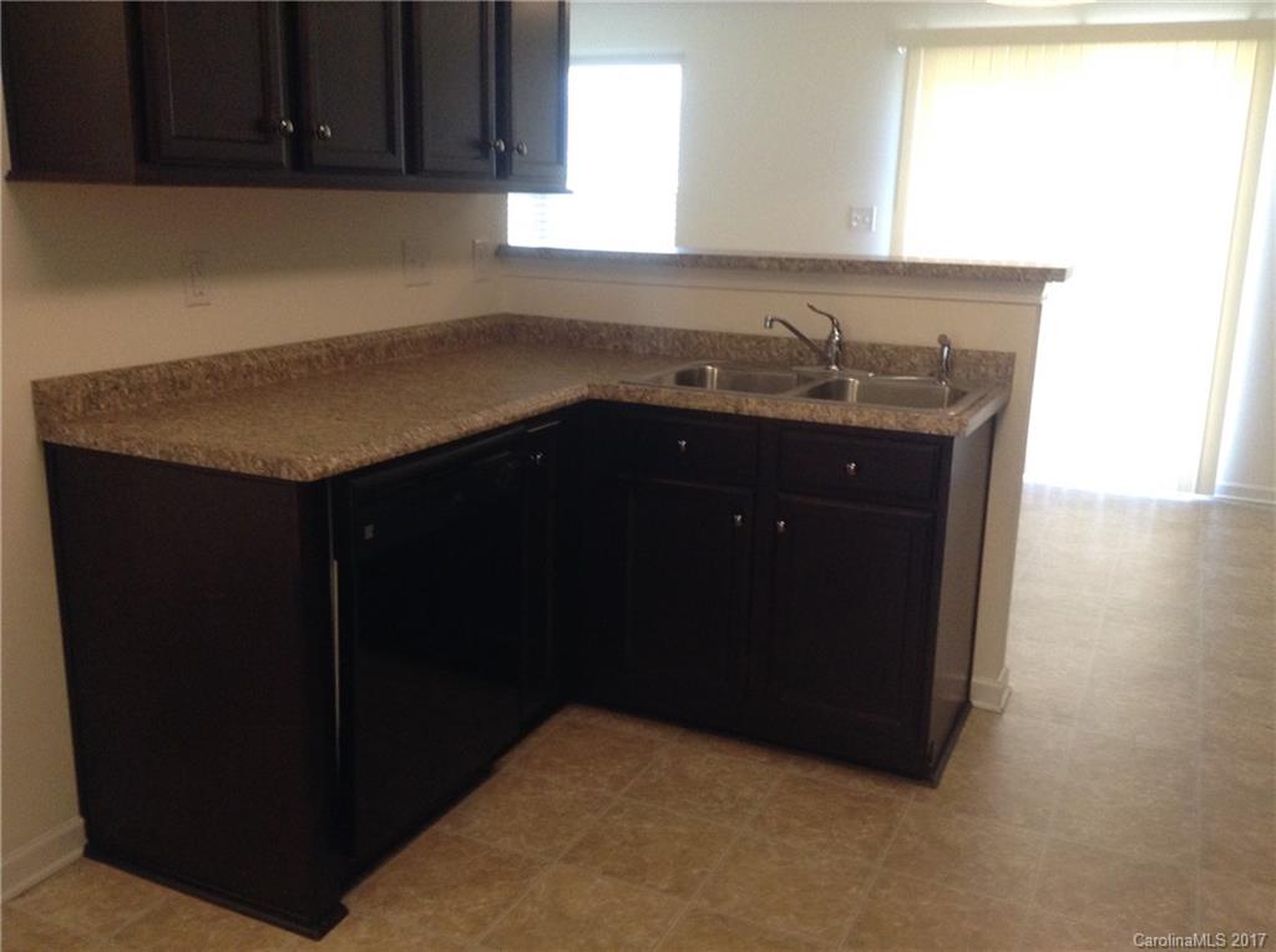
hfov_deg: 55.4
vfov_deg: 42.8
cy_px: 476
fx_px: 1214
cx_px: 638
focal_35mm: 33
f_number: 2.4
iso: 125
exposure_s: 1/25
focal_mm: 3.3
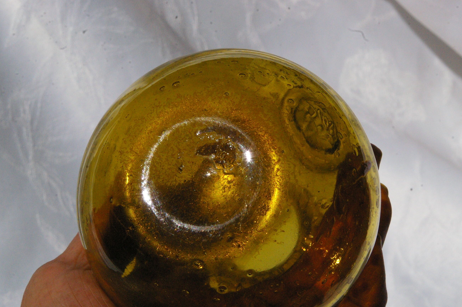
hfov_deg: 43.6
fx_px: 577
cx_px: 247
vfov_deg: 29.8
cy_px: 164
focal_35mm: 45
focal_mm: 26
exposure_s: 1/2000
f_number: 13
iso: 1600
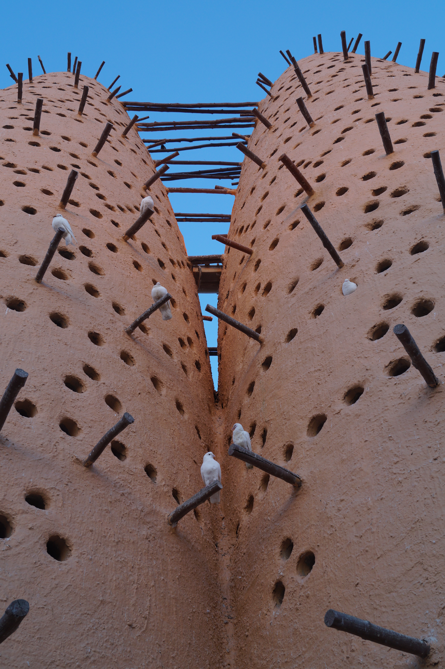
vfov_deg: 53.2
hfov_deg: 36.8
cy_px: 334
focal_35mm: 36
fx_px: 668
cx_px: 222
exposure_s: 1/125
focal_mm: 24
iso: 200
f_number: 6.3
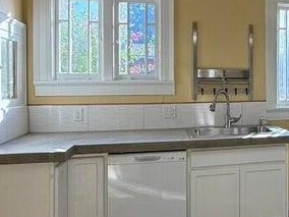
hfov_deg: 41.2
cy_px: 86
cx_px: 262
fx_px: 351
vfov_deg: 34.2
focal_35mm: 42
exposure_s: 1/141
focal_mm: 2.22
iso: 64
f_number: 2.2
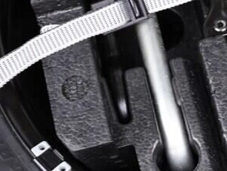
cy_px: 102
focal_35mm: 120
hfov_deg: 16.0
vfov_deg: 12.4
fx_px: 788
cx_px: 243
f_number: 2.8
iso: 500
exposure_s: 1/40
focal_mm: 24
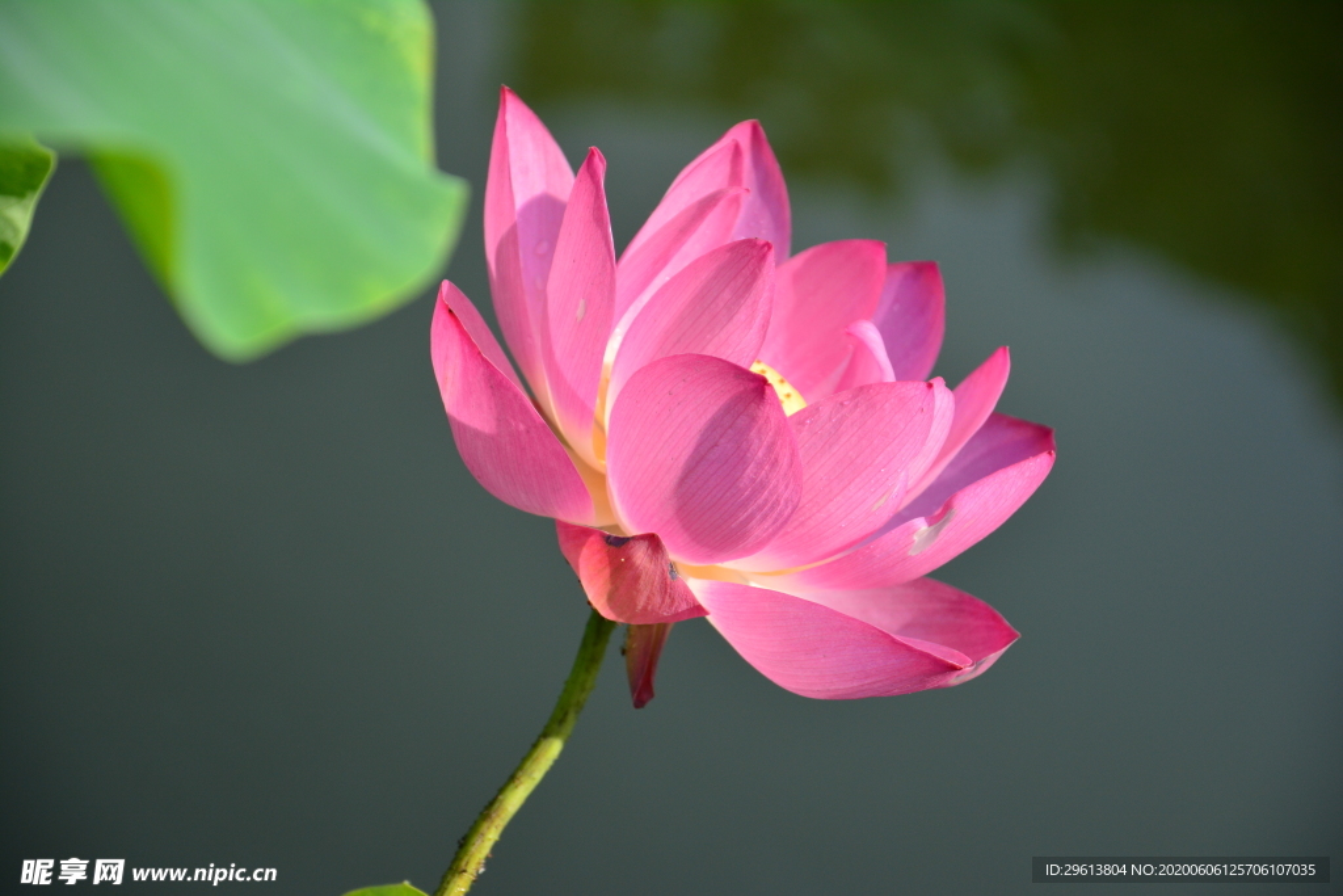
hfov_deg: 13.0
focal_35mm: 158
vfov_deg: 8.7
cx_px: 672
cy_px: 448
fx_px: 5876
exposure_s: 1/800
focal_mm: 105
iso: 200
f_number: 5.6
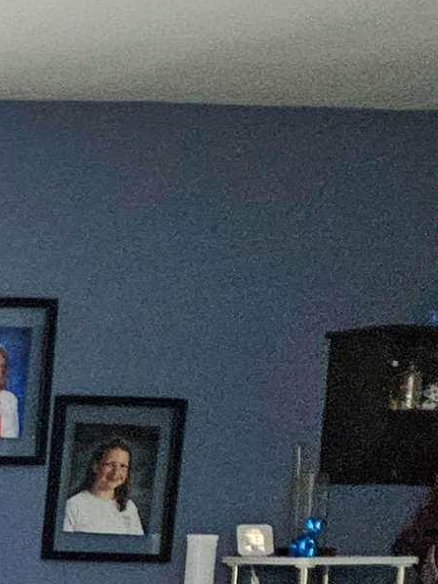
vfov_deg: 15.8
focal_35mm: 119
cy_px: 729
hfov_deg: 9.2
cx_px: -979
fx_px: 2009
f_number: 1.8
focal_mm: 5.4
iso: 500
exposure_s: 1/120
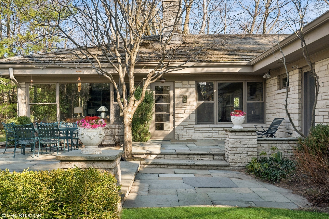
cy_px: 110
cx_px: 164
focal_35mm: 32
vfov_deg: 41.7
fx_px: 288
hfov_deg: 59.5
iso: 200
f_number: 9
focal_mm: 21
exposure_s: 1/160
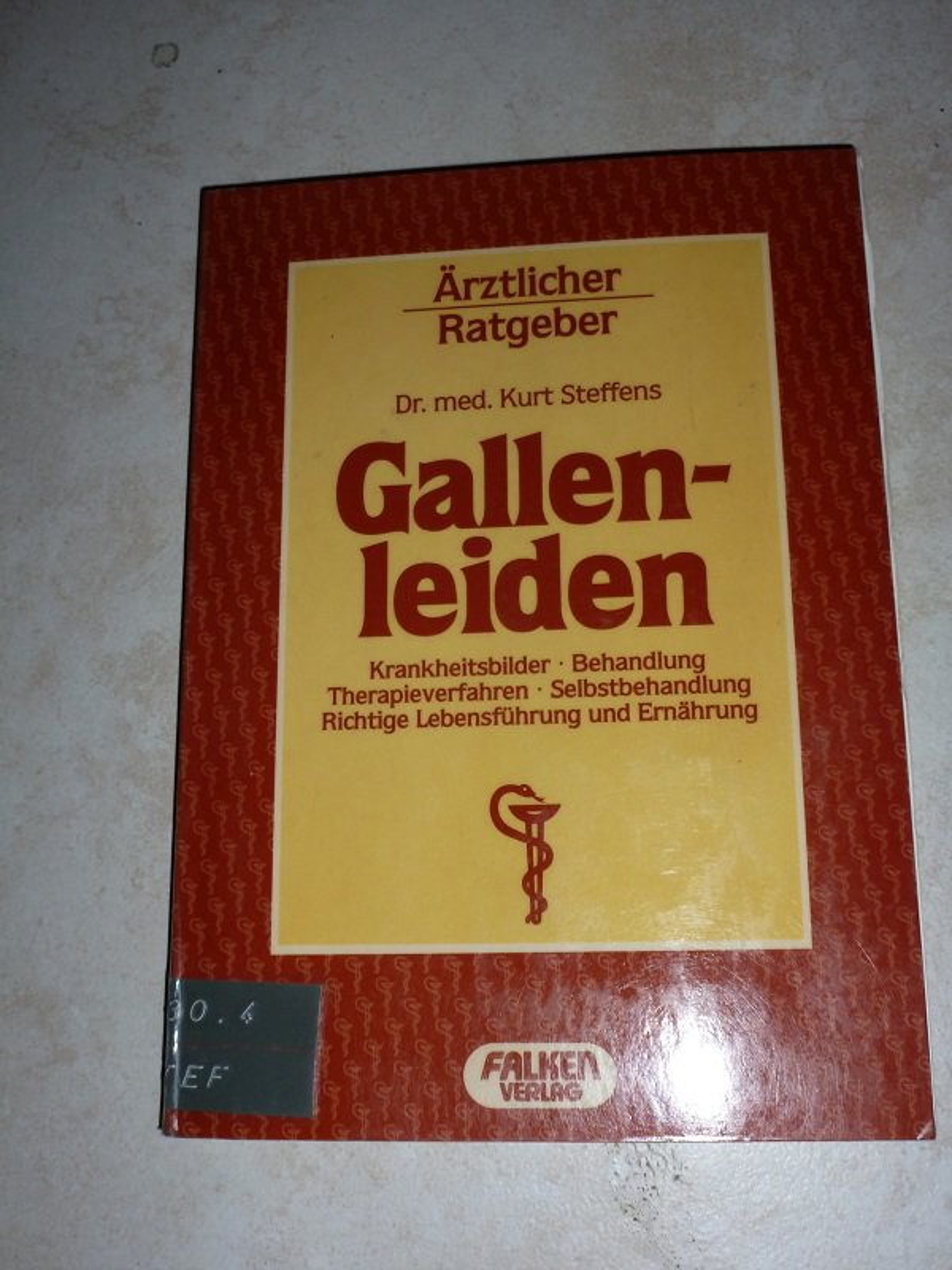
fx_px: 1393
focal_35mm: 38
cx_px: 476
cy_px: 635
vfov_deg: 49.0
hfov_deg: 37.7
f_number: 3.8
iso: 160
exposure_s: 1/60
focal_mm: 6.8
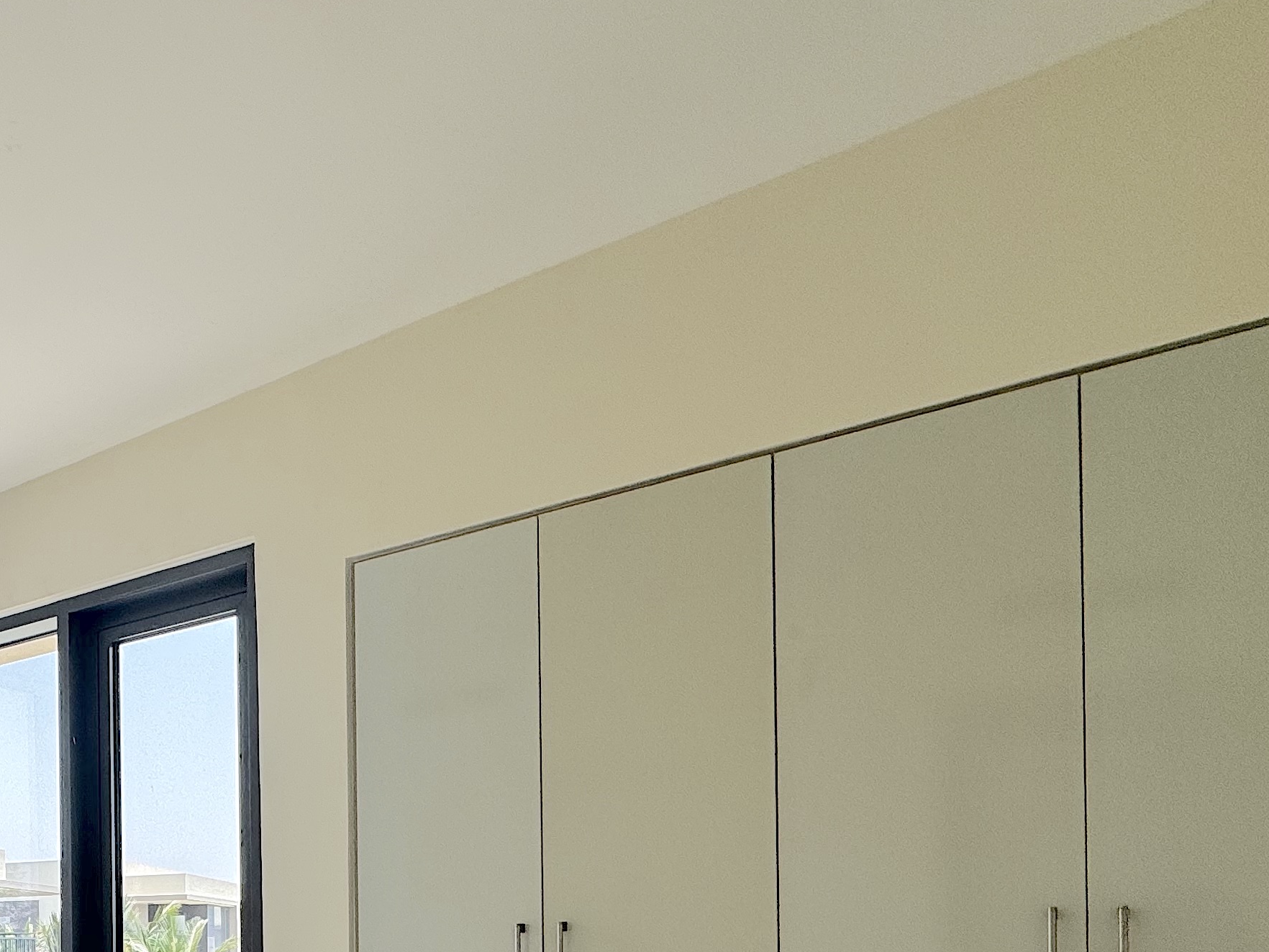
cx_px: -1
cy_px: 952
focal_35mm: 32
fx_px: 1173
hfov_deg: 47.2
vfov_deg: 39.1
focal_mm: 2.22
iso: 40
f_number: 2.2
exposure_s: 1/265
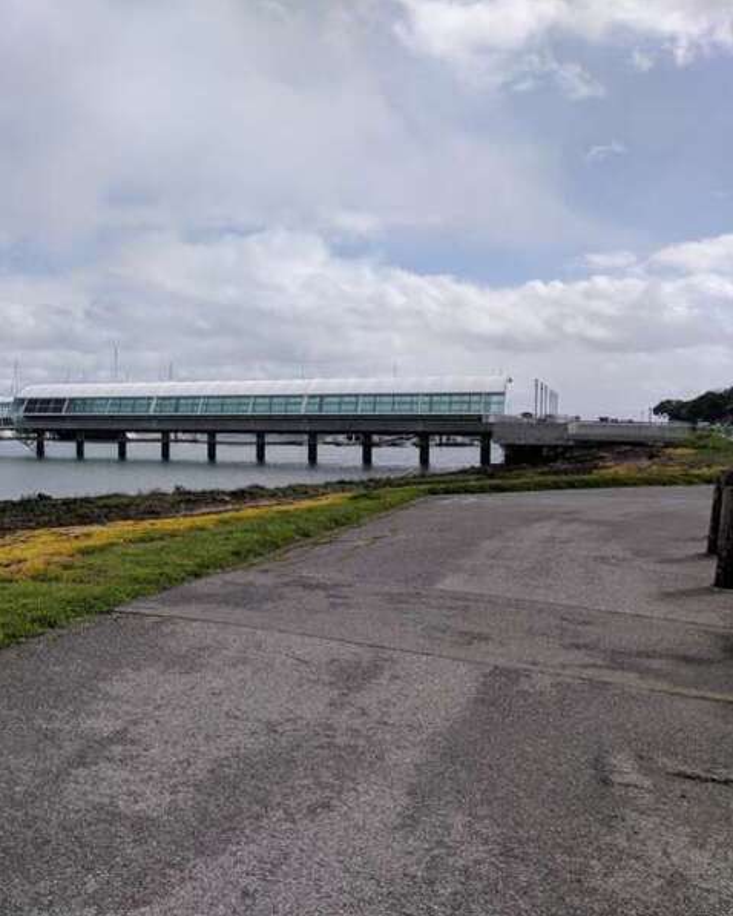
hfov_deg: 41.1
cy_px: 457
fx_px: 922
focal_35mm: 34
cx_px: 121
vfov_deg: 52.8
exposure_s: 1/3584
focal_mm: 4.67
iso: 57
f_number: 2
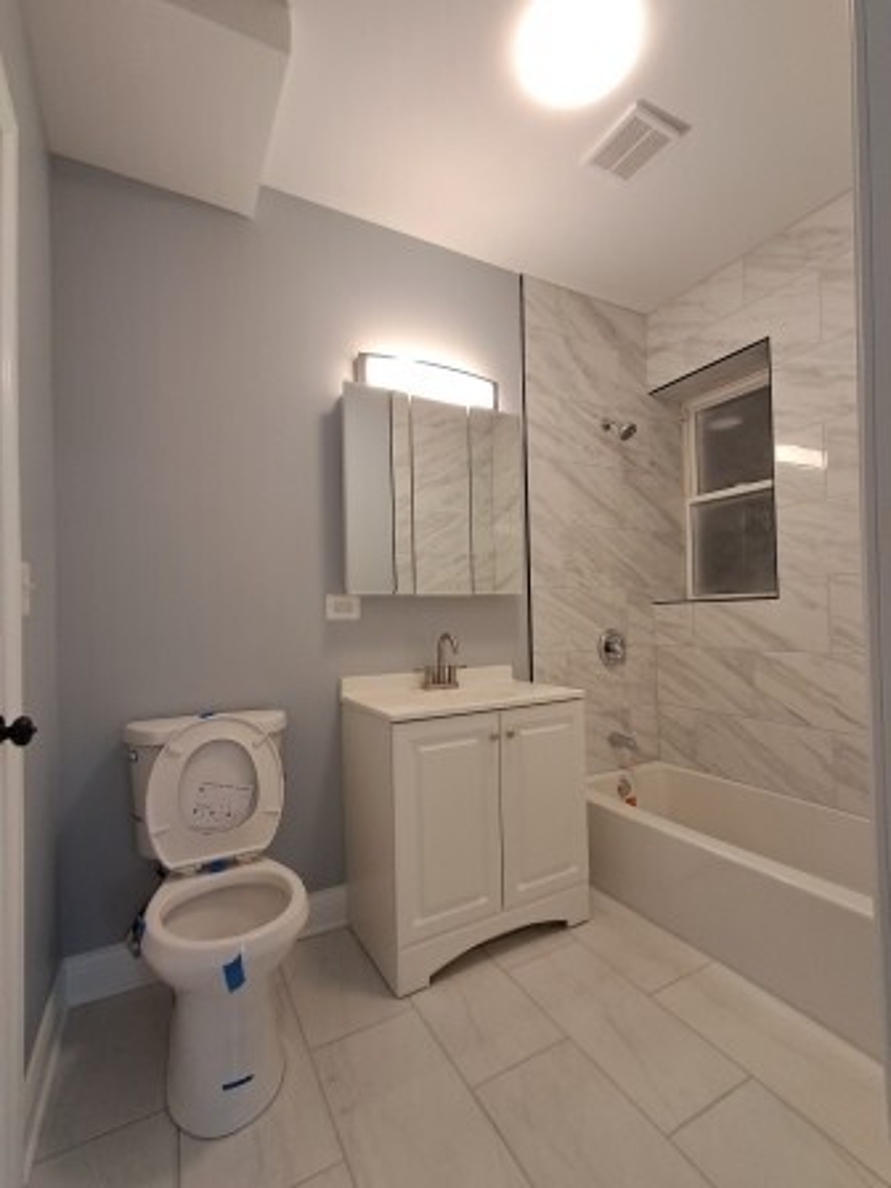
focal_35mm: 16
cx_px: 446
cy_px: 594
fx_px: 549
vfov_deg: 94.5
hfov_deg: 78.1
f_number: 2.2
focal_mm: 1.64
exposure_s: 1/40
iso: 100
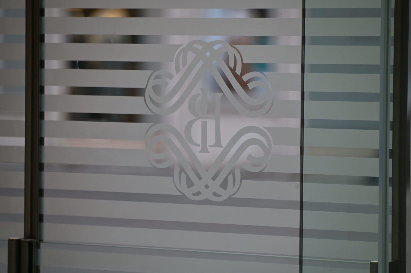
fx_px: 3422
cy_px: 136
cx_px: 206
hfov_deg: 6.9
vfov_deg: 4.6
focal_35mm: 300
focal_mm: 300
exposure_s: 1/1000
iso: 800
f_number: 5.6
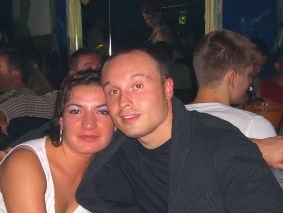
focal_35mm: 80
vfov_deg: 18.4
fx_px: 654
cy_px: 146
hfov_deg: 24.4
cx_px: 118
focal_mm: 11.8
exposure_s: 1/60
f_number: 3.6
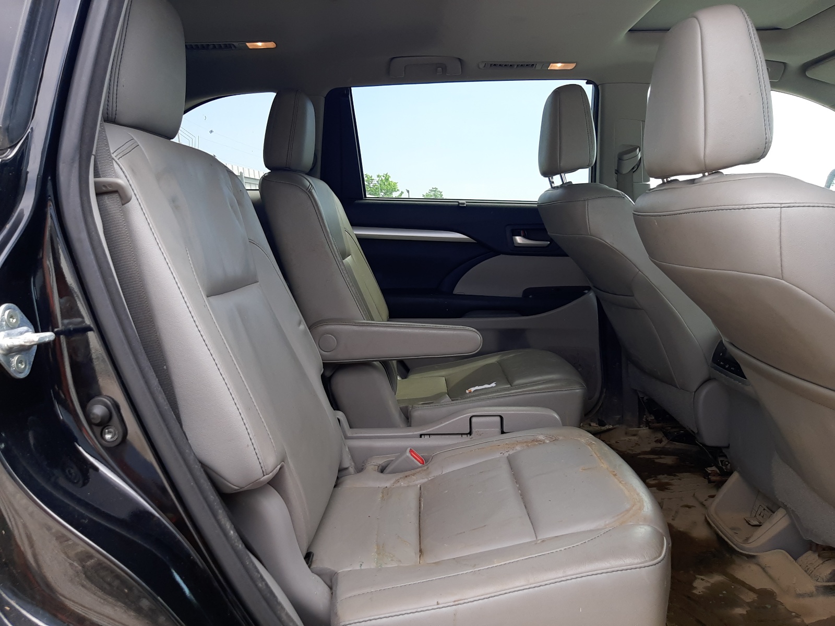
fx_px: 627
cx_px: 418
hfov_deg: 67.3
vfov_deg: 53.1
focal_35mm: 26
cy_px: 313
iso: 40
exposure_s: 1/385
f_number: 1.7
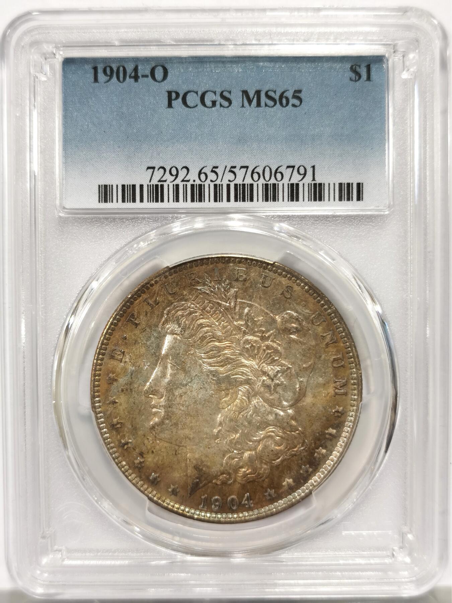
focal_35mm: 54
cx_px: 226
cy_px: 302
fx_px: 940
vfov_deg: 35.5
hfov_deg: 27.0
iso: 125
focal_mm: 5.56
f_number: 16
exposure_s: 1/100
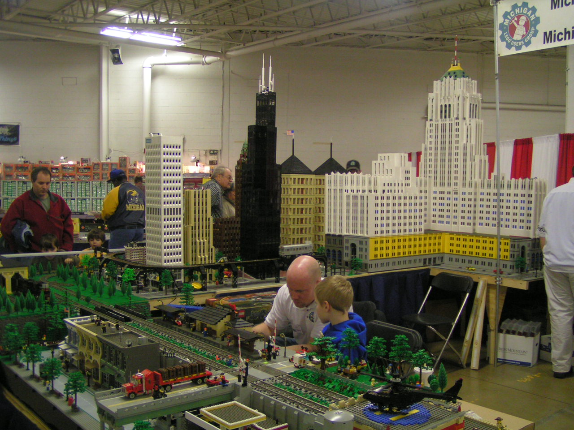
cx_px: 287
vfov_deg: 37.7
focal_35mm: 38
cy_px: 215
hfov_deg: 49.0
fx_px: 630
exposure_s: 1/25
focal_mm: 5.8
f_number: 2.8
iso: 200
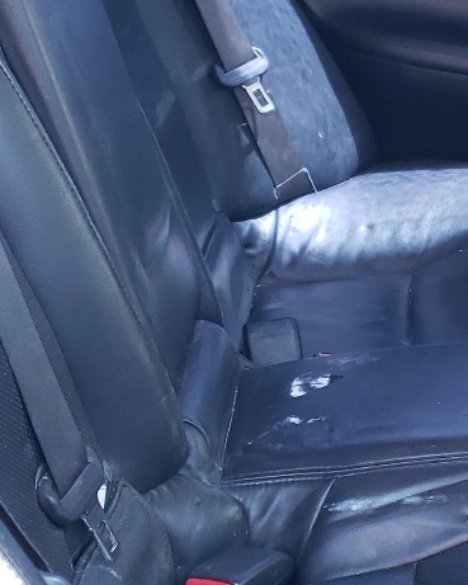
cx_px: 652
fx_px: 1523
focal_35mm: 88
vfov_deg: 21.7
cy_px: 291
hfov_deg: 16.3
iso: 79
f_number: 1.5
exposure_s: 1/100
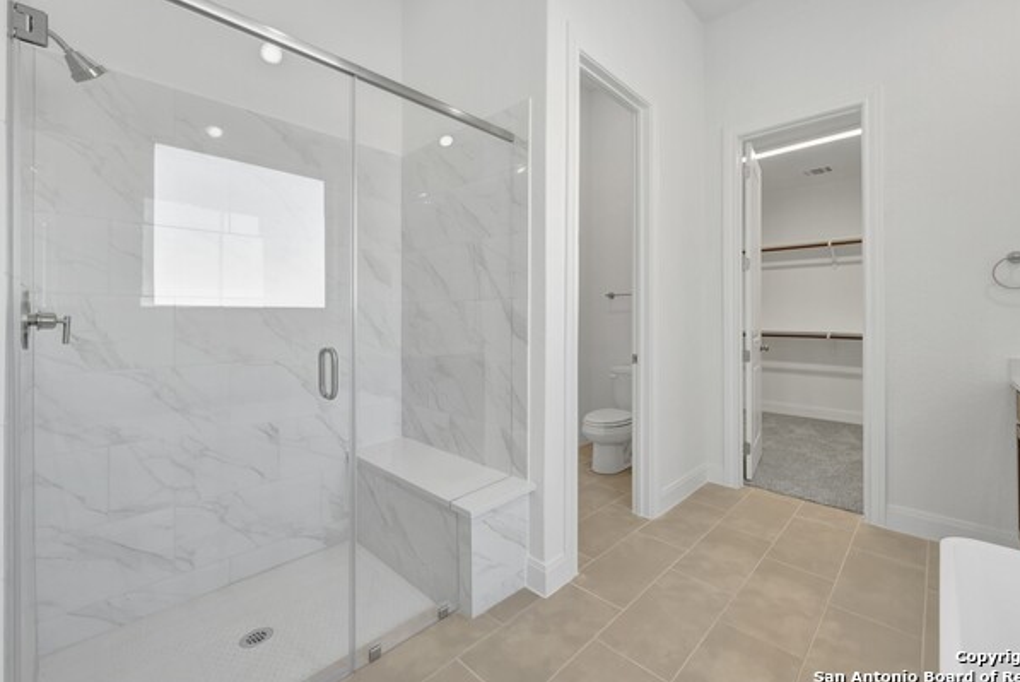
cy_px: 322
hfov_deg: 100.2
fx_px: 425
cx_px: 545
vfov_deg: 77.4
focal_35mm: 15
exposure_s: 1/4
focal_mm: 14
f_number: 9
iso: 100
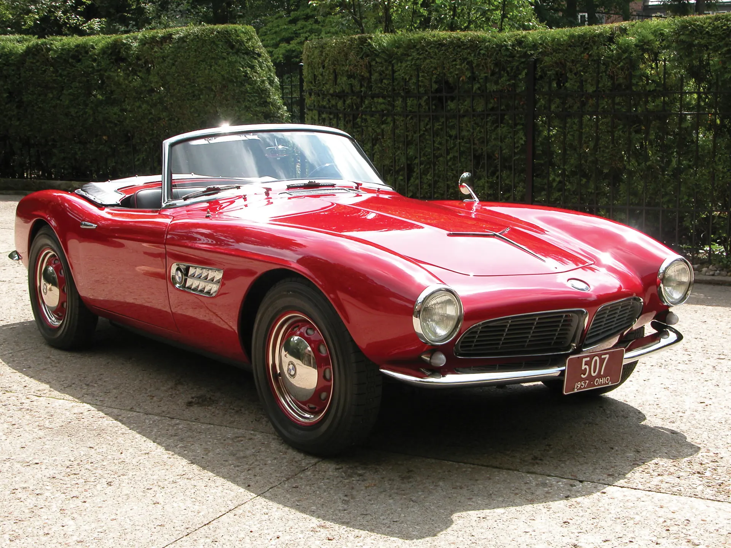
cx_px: 366
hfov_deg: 33.2
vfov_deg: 25.2
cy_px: 274
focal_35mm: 58
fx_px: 1225
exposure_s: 1/211
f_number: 5
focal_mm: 14.7
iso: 100
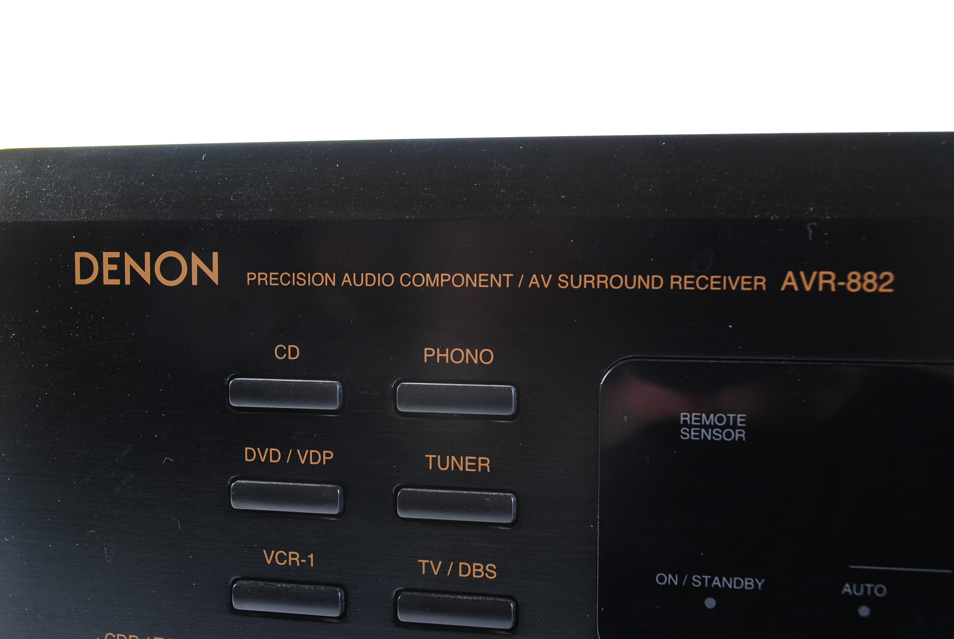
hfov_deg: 46.3
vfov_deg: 32.0
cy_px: 320
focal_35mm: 42
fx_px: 1114
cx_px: 477
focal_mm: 28
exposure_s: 1/125
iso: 100
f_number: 7.1
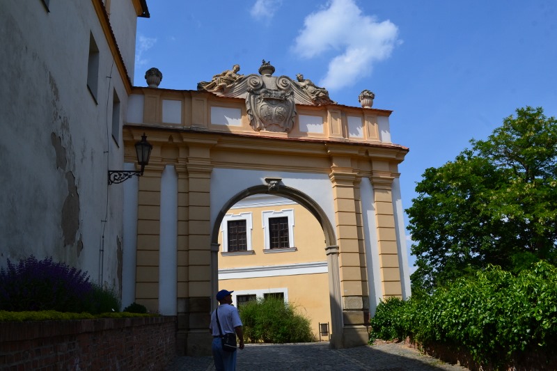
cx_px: 278
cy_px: 186
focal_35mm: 36
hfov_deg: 53.1
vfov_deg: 36.9
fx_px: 557
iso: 360
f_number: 11
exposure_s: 1/500
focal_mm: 24
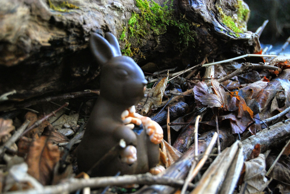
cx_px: 145
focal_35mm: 60
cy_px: 97
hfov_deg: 33.4
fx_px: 484
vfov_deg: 22.7
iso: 800
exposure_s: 1/500
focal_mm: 40
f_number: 5
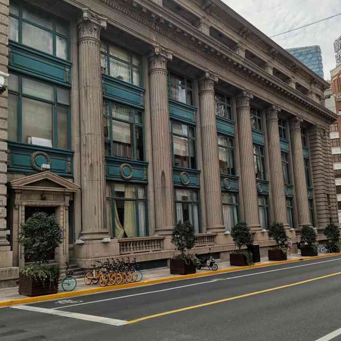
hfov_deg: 52.5
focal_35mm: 31
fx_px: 345
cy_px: 188
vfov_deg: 52.4
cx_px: 171
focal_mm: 5.5
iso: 50
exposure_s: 1/1111
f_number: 1.8
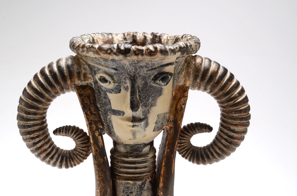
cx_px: 148
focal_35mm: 82
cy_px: 98
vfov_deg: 16.5
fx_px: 679
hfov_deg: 24.7
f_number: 16
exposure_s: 1/125
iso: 400
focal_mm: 55
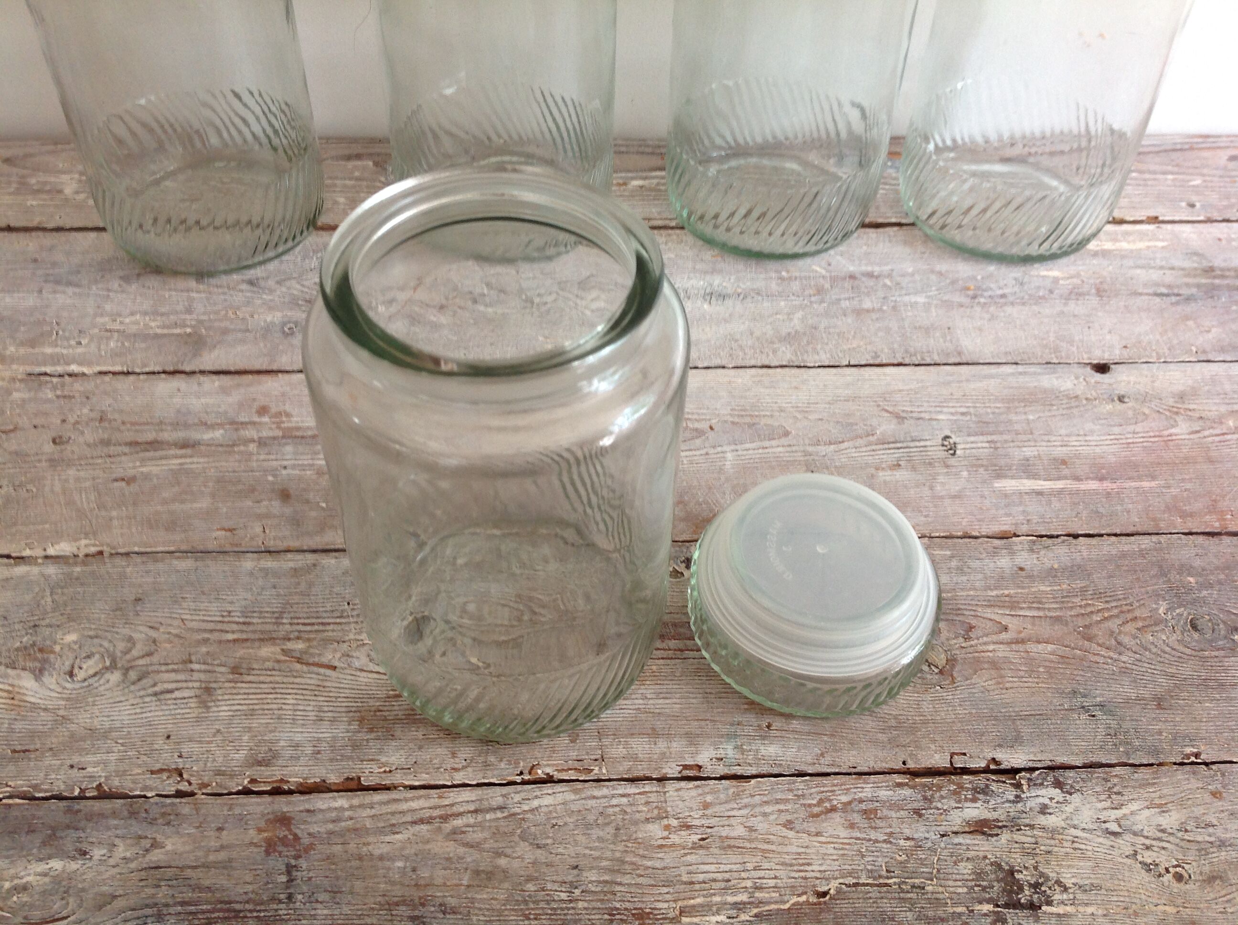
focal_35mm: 35
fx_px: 1250
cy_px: 462
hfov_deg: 52.7
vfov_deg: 40.6
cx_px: 619
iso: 80
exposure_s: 1/15
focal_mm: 4.28
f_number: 2.4
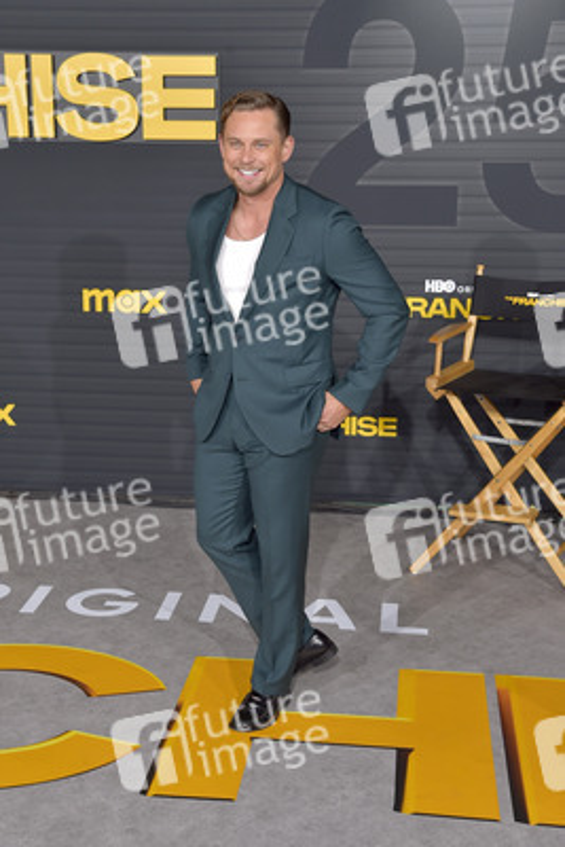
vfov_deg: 42.7
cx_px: 282
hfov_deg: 29.3
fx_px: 1082
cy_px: 424
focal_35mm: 46
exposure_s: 1/250
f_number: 6.3
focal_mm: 46
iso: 320
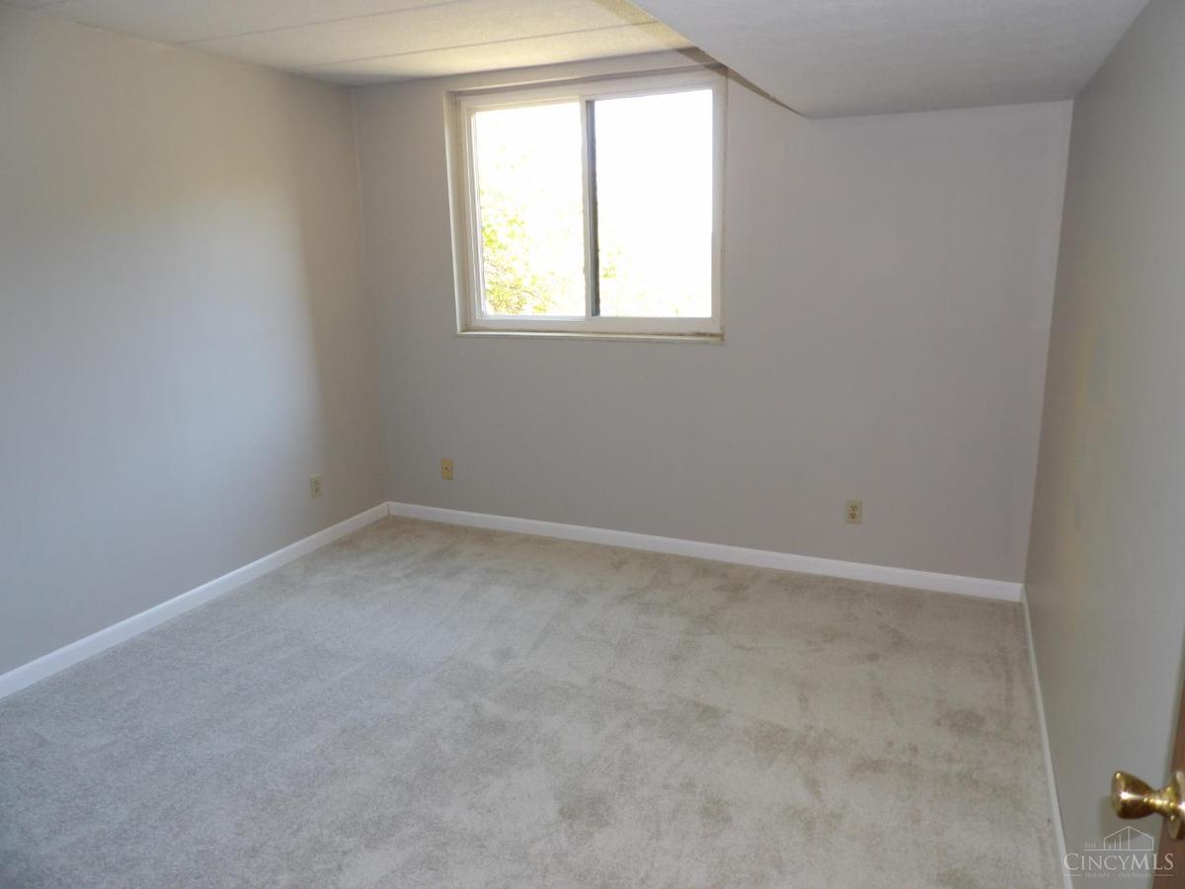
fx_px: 822
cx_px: 592
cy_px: 444
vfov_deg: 56.8
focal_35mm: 24
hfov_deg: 71.6
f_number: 3.2
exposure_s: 1/33
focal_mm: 4.3
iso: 200
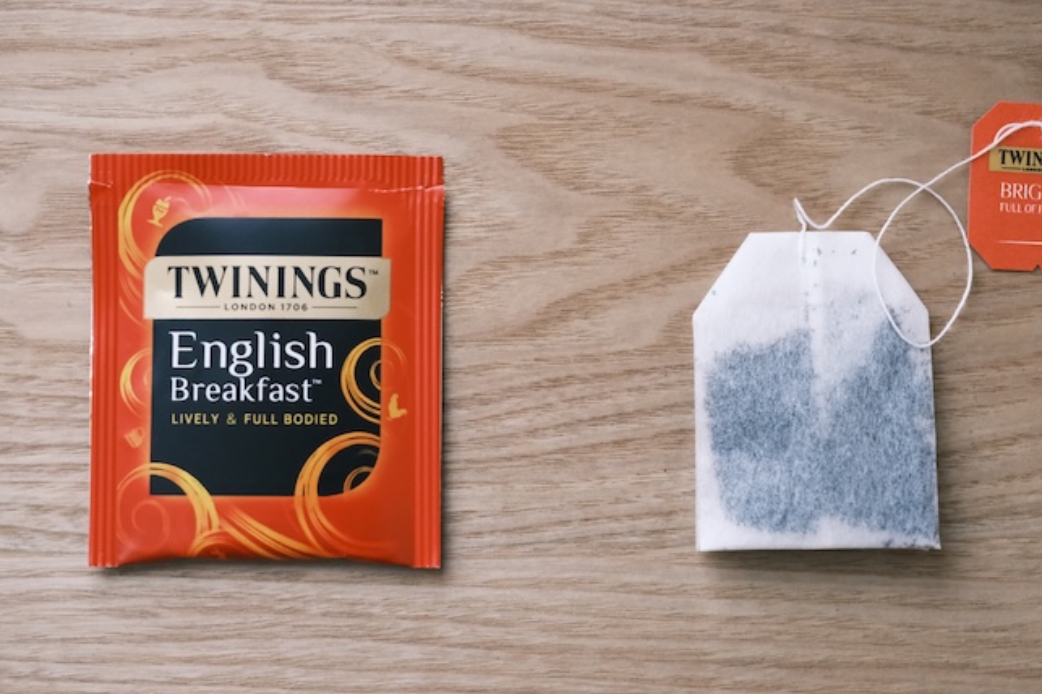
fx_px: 1475
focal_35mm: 51
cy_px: 367
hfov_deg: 38.9
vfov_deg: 26.5
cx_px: 564
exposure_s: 1/60
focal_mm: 27
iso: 3200
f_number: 2.8
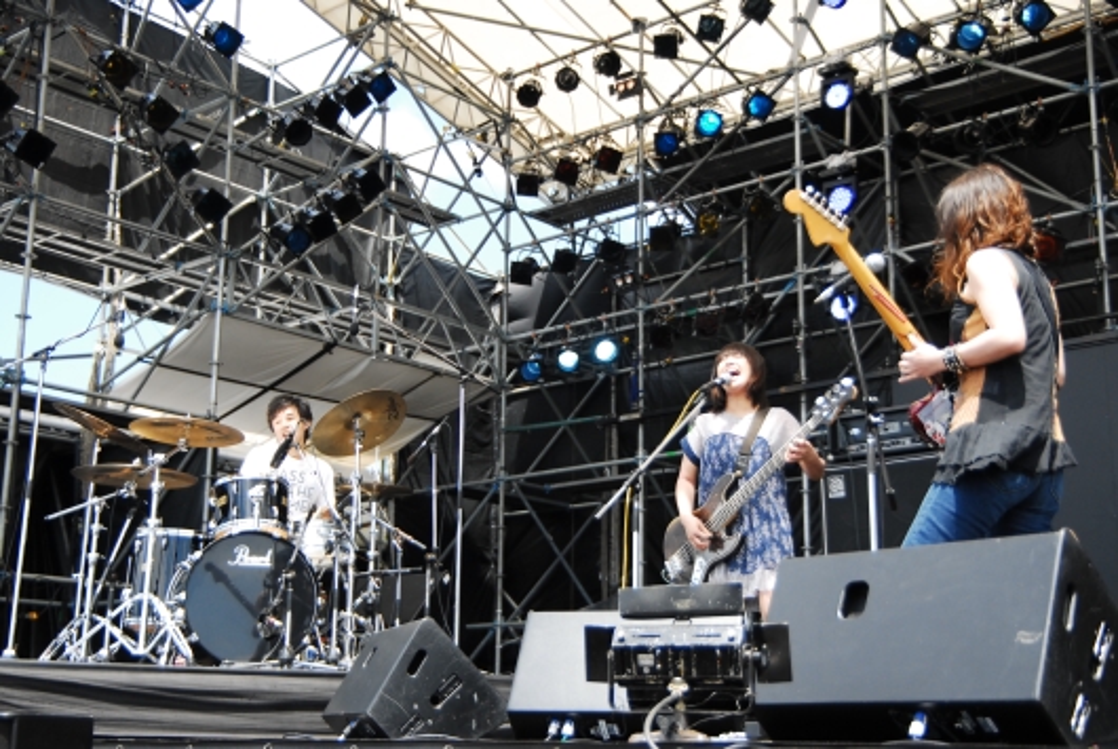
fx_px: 1586
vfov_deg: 26.6
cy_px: 374
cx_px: 559
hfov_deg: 38.8
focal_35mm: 51
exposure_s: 1/2000
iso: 400
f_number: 2.8
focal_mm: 34
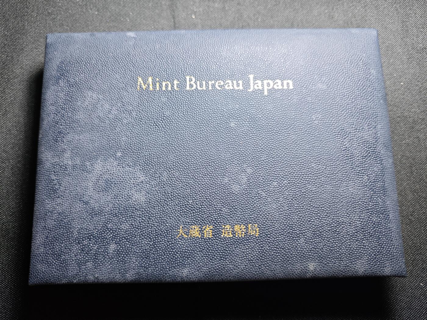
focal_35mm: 24
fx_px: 296
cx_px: 214
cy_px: 160
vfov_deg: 56.8
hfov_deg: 71.6
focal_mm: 5.84
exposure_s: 1/50
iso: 250
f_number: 1.6
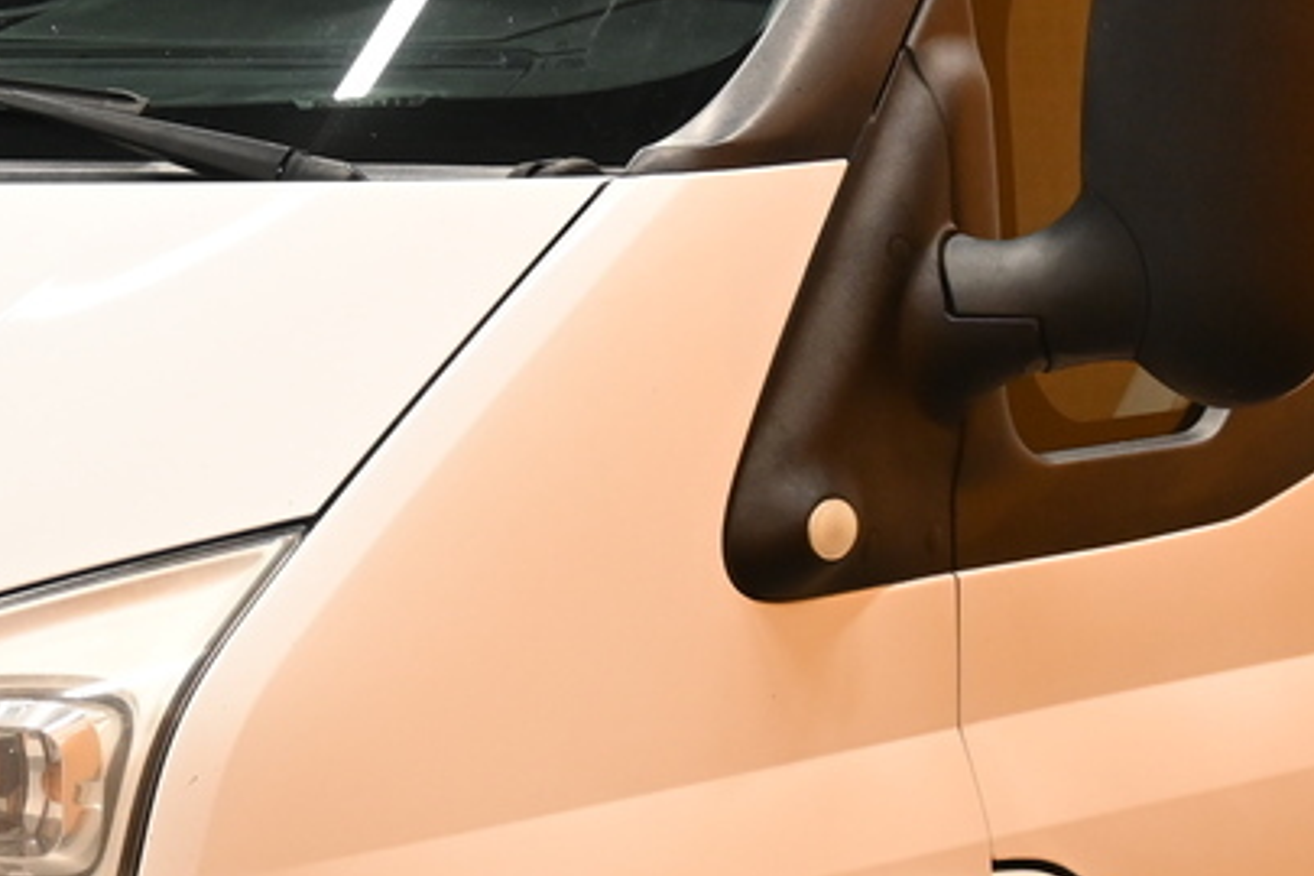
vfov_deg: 10.2
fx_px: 4927
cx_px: 321
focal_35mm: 135
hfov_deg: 15.1
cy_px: 500
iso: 450
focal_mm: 22.5
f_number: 4
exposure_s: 1/40
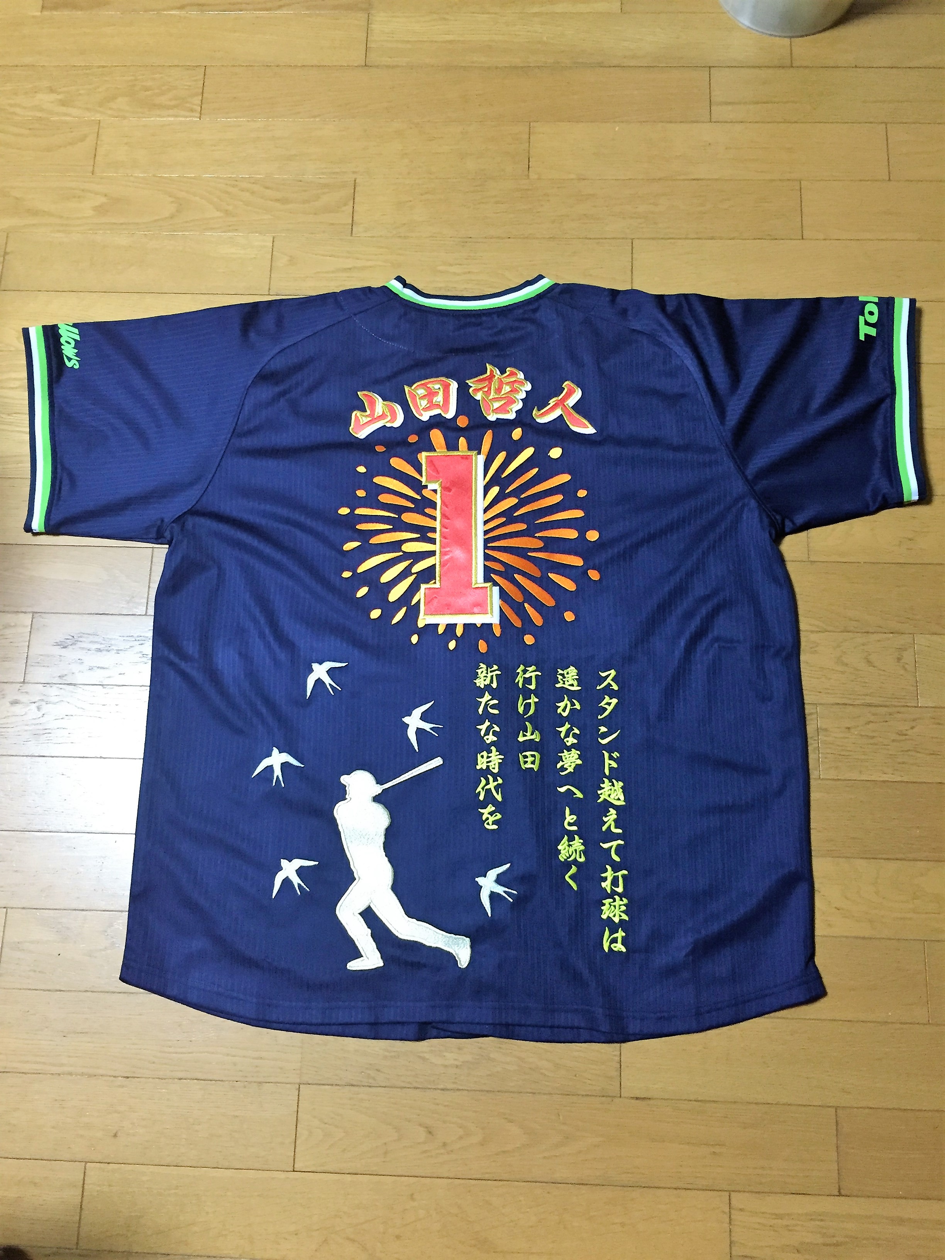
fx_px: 1056
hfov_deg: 48.2
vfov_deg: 61.7
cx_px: 472
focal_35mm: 29
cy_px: 630
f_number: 2.2
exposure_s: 1/24
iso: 250
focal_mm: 4.15
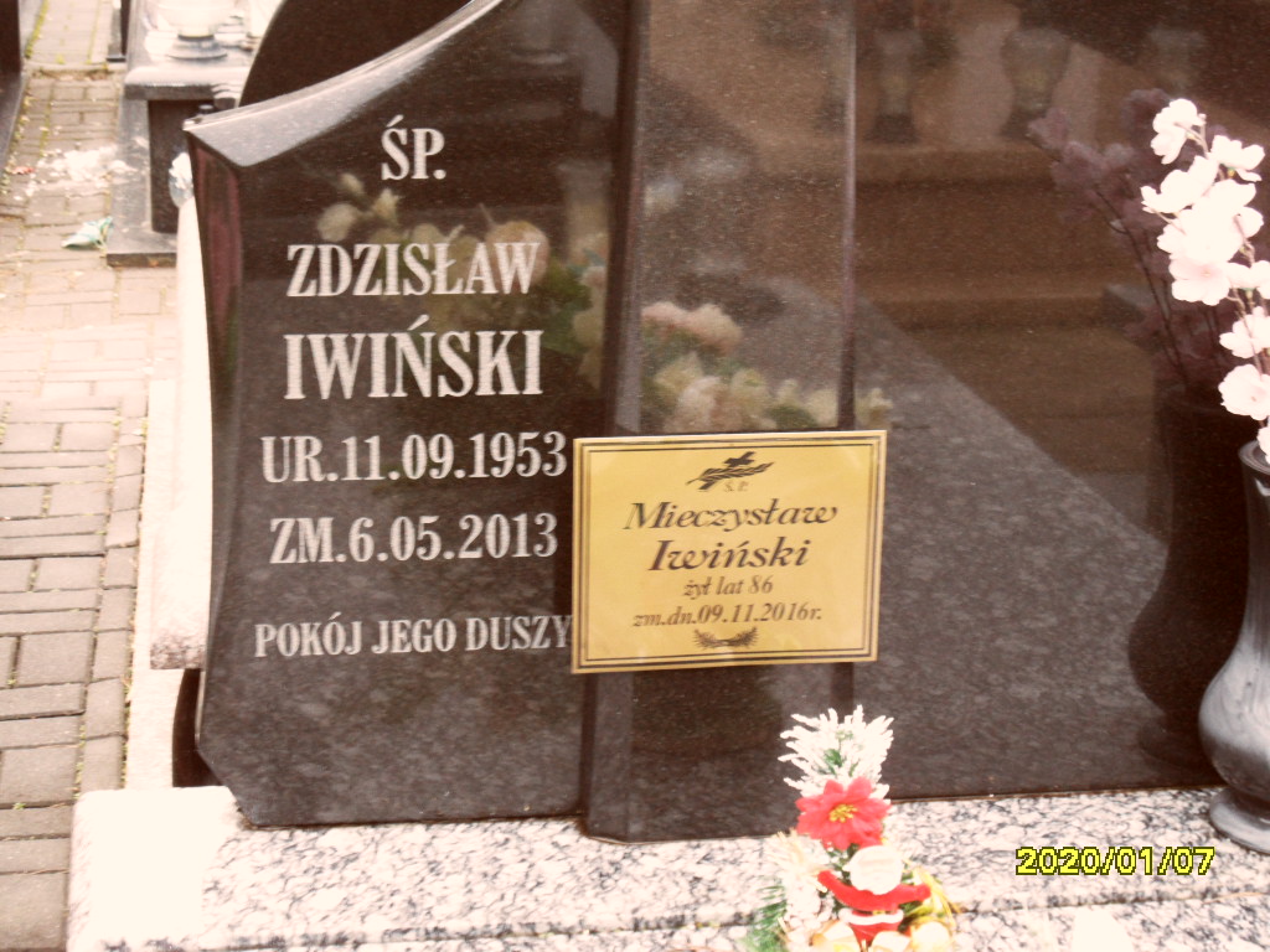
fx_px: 2935
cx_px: 635
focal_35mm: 80
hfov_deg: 24.4
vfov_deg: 18.4
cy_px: 476
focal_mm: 13.2
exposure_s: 1/45
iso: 200
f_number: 4.2
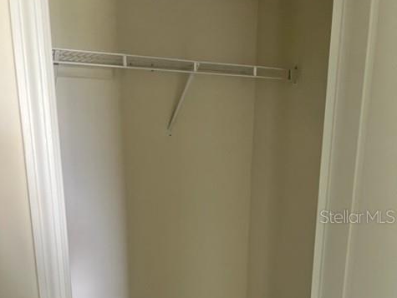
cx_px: 198
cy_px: 216
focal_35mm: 35
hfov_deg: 52.6
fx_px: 402
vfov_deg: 39.8
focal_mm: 5.7
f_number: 1.5
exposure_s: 1/60
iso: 320
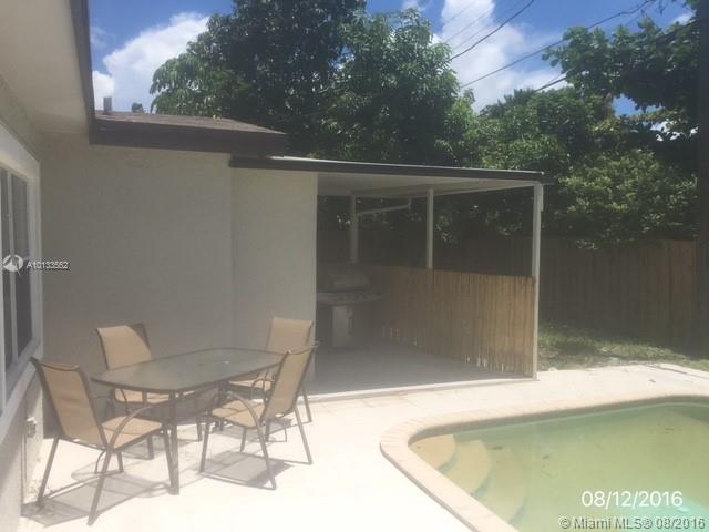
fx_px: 594
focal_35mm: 29
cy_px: 266
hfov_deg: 61.7
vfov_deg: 48.2
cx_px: 354
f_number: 2.2
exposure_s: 1/2024
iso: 25
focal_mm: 4.15
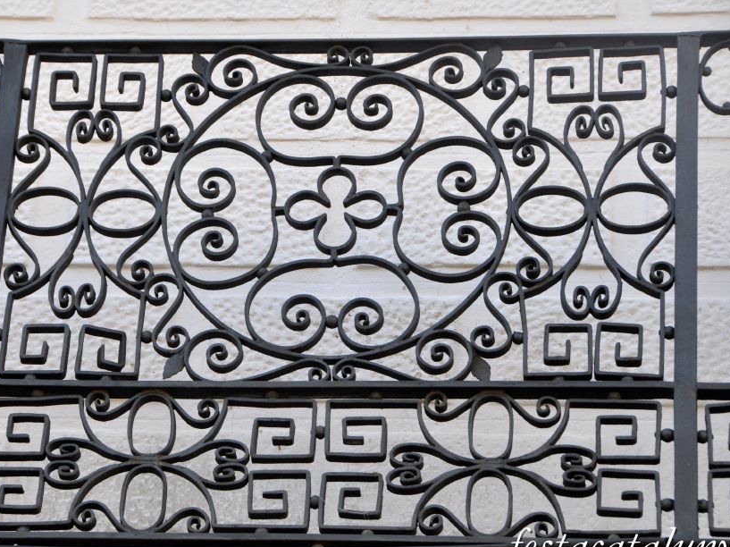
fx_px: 3617
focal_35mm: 172
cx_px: 306
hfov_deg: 11.5
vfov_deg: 8.6
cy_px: 274
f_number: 8
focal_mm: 95
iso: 500
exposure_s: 1/250
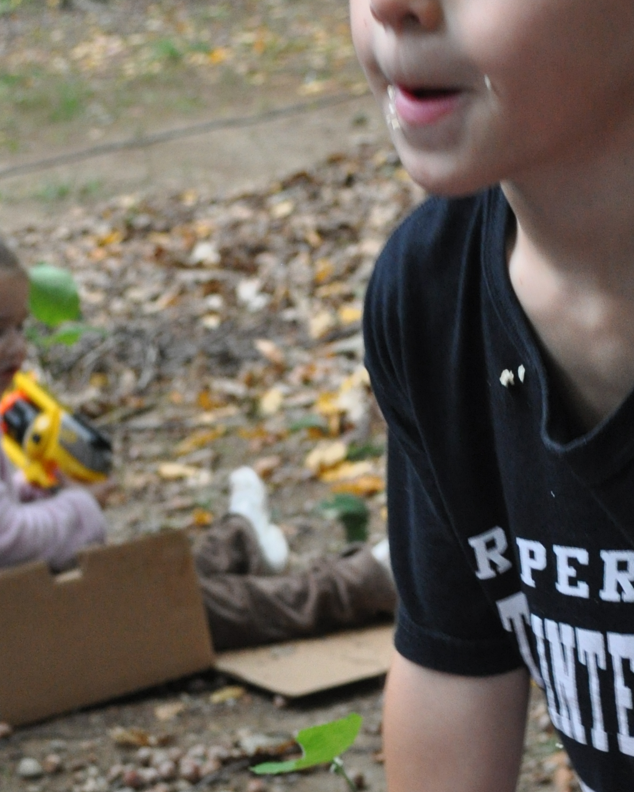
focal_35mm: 114
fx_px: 2674
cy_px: 479
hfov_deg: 13.5
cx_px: 437
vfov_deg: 16.8
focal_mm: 28
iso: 800
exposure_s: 1/60
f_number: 5
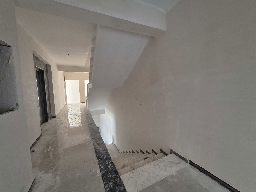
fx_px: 96
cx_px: 128
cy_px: 96
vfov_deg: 89.9
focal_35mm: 13
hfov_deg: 106.2
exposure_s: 1/50
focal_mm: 1.74
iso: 640
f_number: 2.2
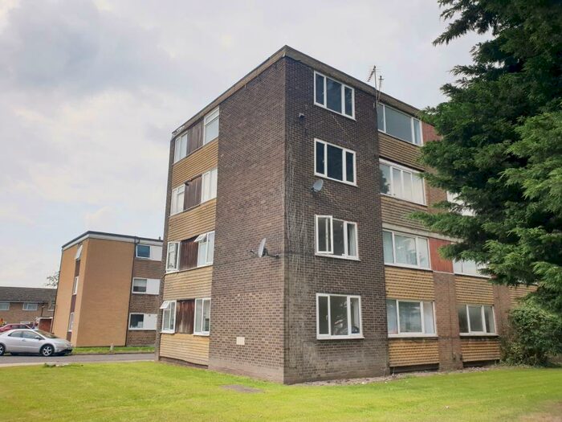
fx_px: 422
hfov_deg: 67.3
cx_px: 281
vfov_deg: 53.1
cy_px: 211
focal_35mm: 26
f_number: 2.4
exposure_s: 1/1560
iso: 50
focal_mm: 4.3
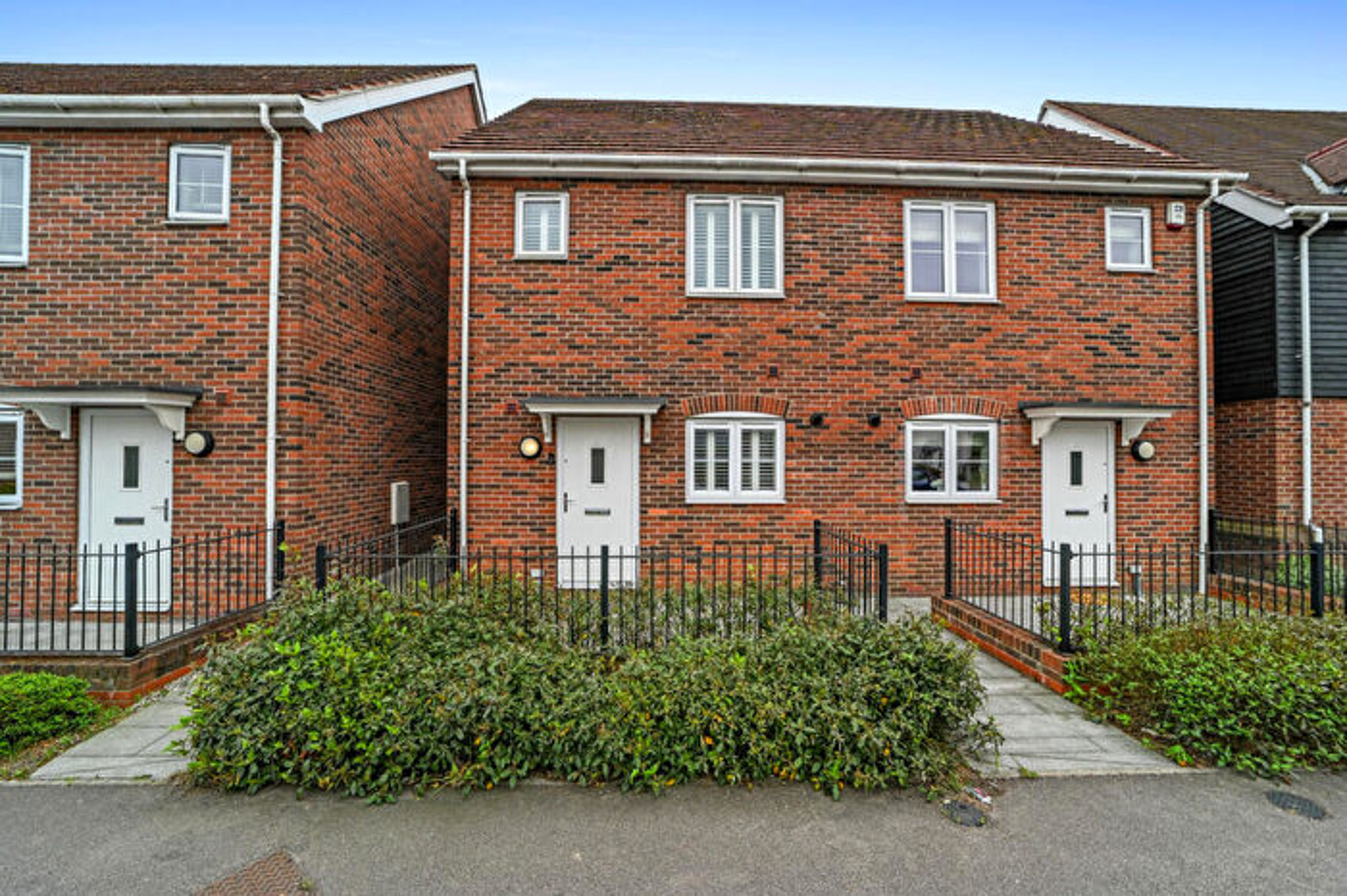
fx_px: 524
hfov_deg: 104.3
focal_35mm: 14
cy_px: 448
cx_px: 674
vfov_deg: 81.2
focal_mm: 14
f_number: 8
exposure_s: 1/400
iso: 500
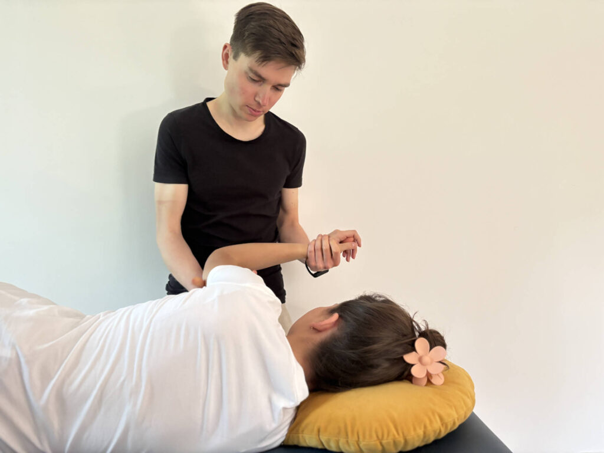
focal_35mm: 26
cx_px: 302
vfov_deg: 53.1
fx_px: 454
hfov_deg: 67.3
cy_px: 226
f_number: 1.6
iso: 320
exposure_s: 1/60
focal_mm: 6
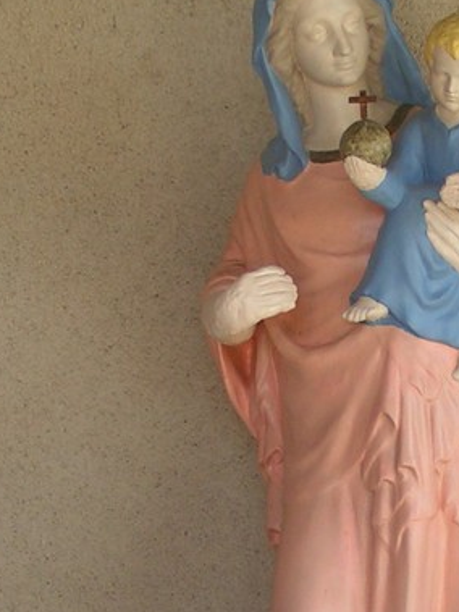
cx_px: 417
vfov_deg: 11.6
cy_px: 534
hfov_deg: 8.7
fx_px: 2990
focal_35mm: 169
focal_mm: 9.2
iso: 50
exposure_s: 1/100
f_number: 4
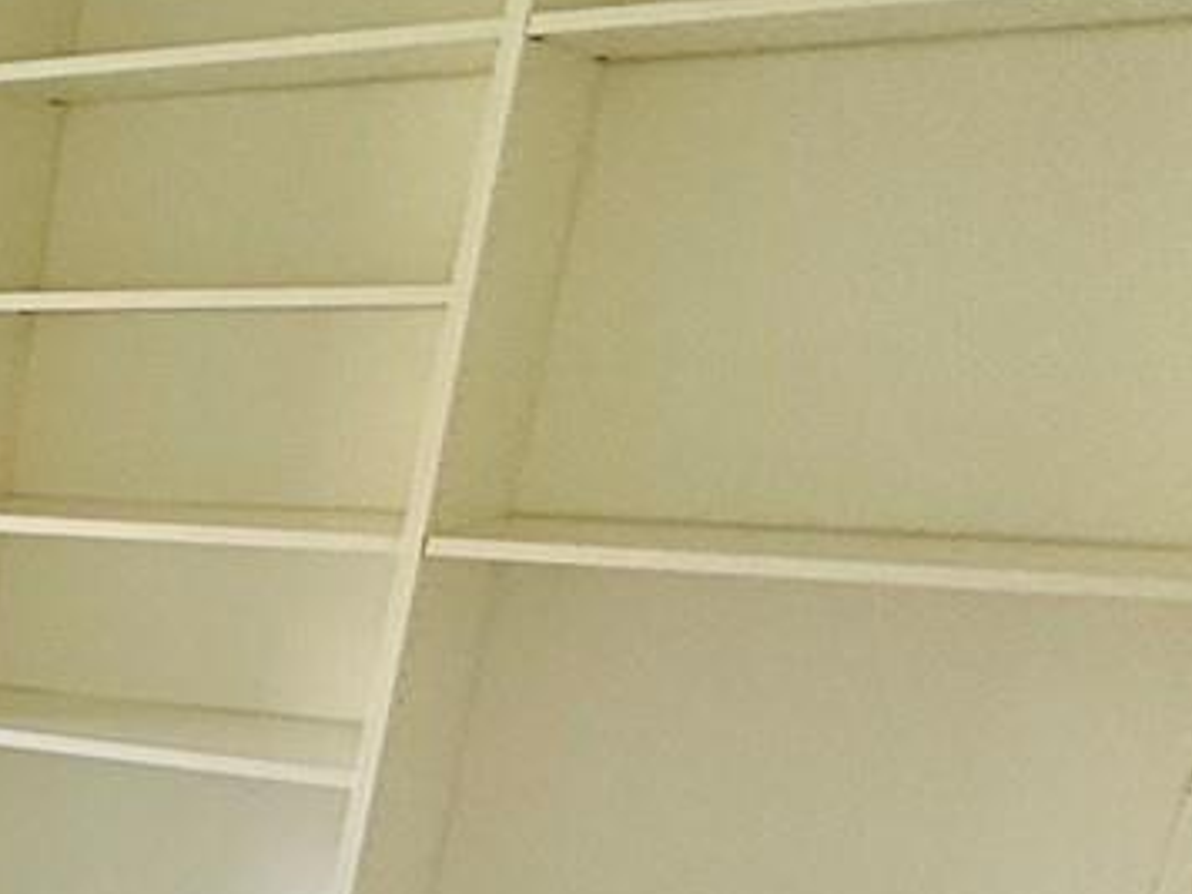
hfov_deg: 18.7
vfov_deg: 22.2
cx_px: -1219
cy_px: 944
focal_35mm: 63
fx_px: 2169
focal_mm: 2.22
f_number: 2.2
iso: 80
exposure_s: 1/99
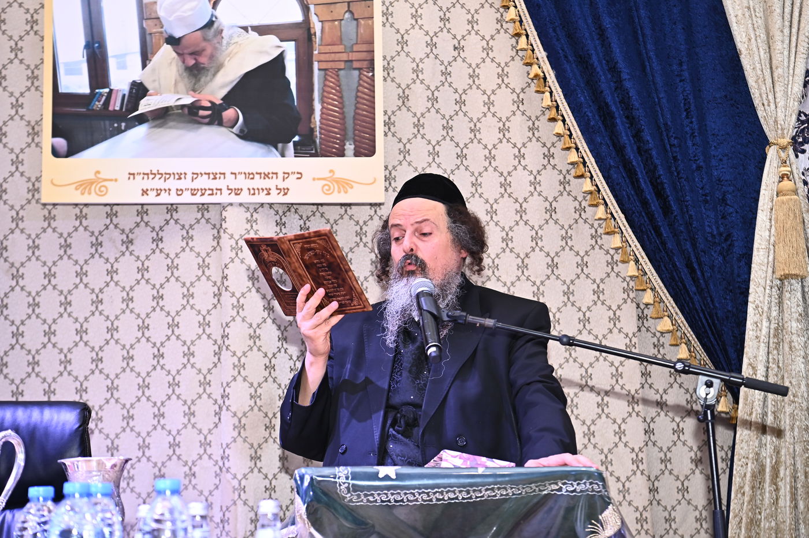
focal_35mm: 70
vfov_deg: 19.4
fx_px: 1572
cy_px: 269
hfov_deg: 28.9
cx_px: 404
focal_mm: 70
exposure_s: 1/200
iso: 1250
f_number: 4.5
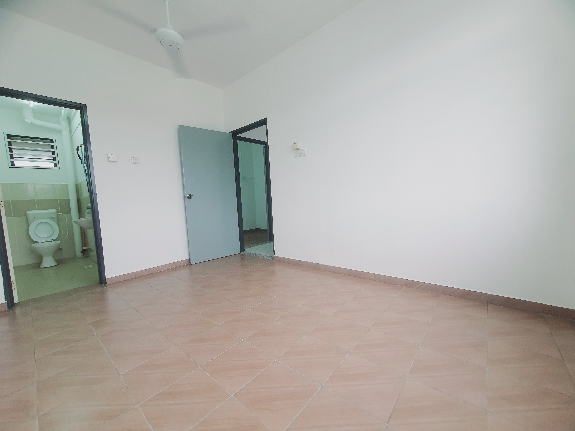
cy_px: 216
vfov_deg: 89.9
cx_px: 288
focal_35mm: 13
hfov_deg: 106.2
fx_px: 216
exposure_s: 1/50
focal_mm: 1.8
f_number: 2.2
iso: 50
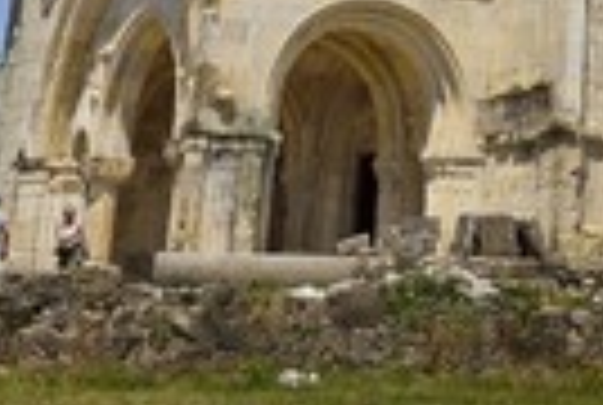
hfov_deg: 19.1
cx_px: 738
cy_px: -184
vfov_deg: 13.1
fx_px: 1679
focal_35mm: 100
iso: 200
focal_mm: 32
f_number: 14
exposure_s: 1/250
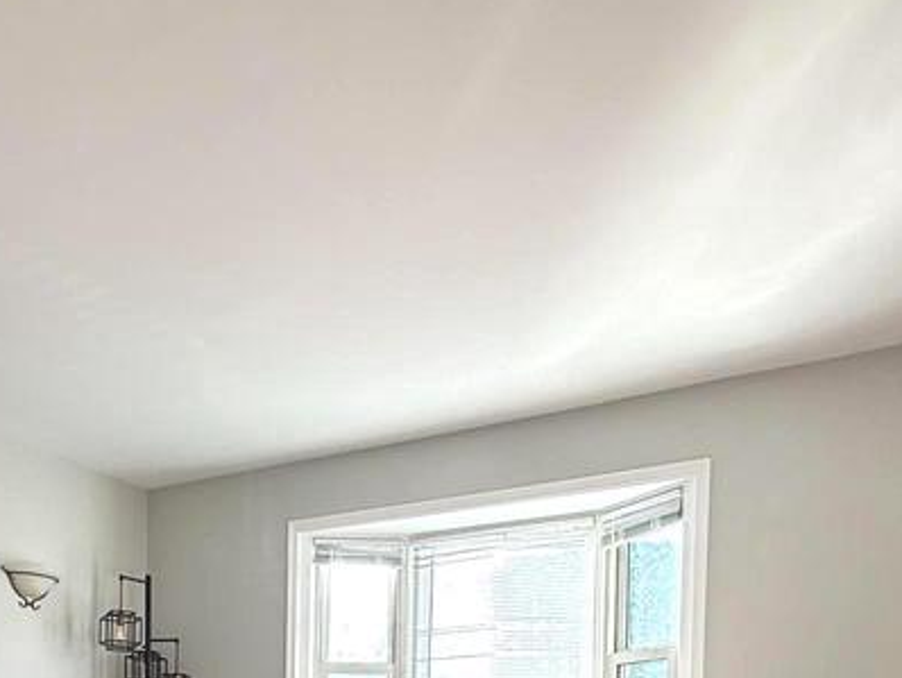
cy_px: 805
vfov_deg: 32.9
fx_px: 939
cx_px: 367
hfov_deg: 51.0
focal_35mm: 36
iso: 125
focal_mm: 2.22
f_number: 2.2
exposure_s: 1/120
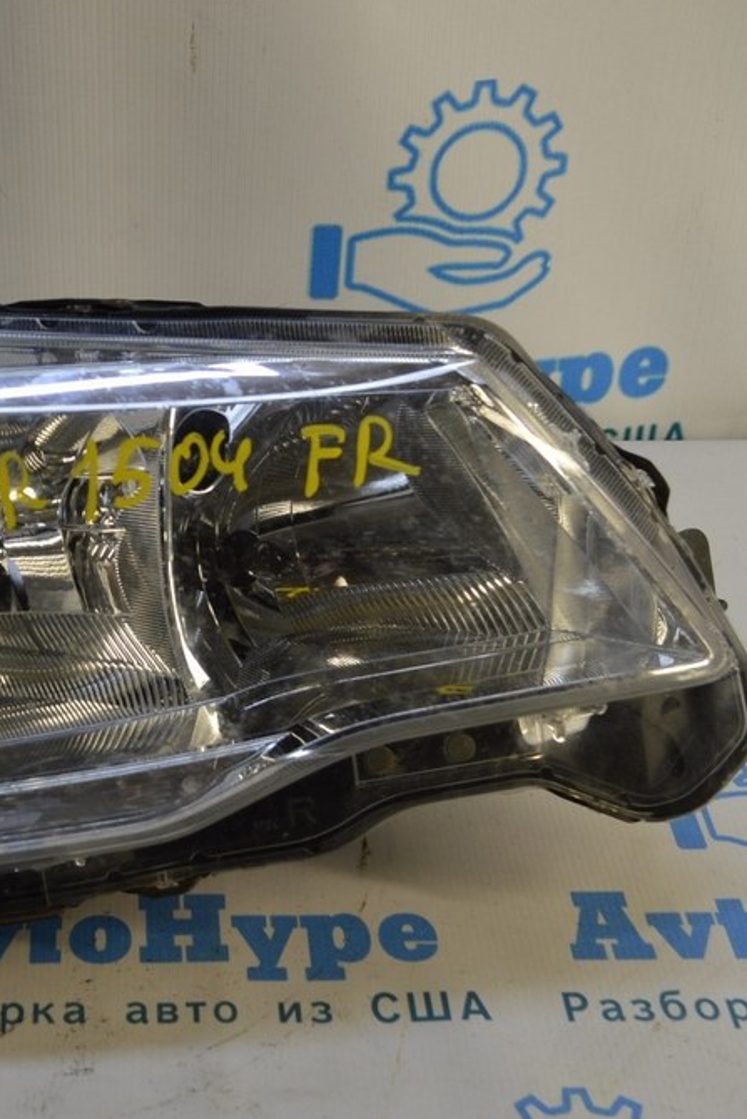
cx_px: 48
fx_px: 1711
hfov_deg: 23.8
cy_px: 559
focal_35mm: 55
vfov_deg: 36.2
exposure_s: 1/125
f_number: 5.6
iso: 400
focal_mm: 24
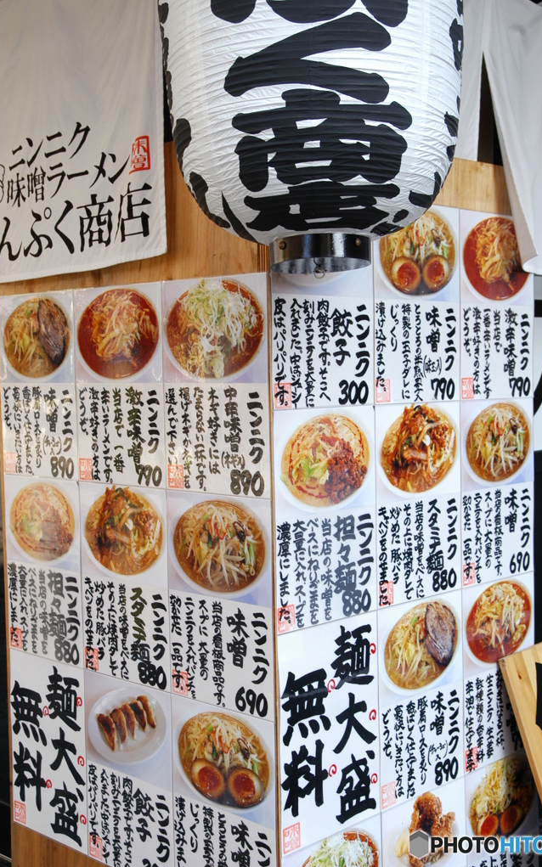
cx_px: 268
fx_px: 1158
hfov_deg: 26.3
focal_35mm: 49
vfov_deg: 41.1
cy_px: 434
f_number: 6.3
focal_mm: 32
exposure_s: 1/160
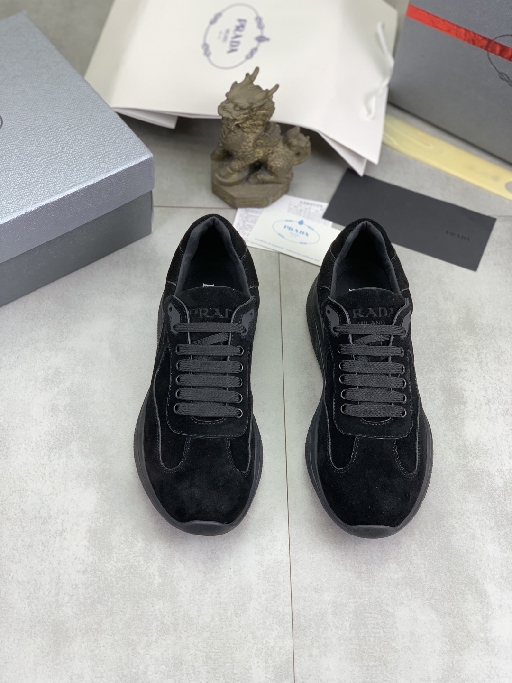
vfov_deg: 36.8
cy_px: 342
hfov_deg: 28.0
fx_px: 1025
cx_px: 256
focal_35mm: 52
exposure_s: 1/100
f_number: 2.4
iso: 25
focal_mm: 6
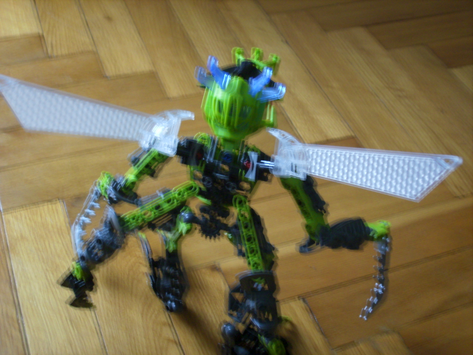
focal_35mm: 48
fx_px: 656
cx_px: 236
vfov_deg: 30.3
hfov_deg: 39.7
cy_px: 178
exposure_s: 1
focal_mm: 8.9
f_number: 3.4
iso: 50
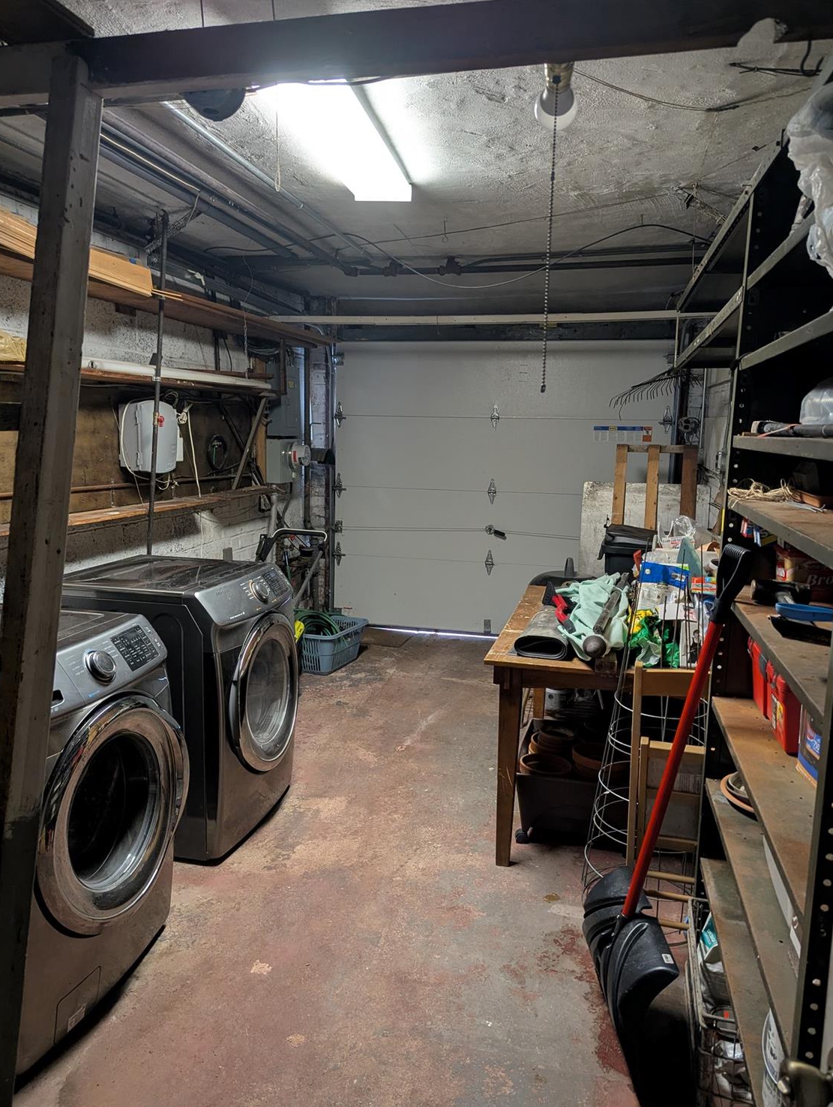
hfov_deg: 55.0
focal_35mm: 25
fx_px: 800
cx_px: 419
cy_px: 565
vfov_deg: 69.3
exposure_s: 1/24
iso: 239
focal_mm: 6.81
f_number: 1.85
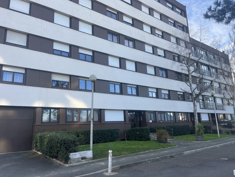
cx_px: 118
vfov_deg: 53.1
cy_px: 88
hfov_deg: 67.3
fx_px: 177
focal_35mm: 26
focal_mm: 5.1
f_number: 1.6
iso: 50
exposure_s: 1/592
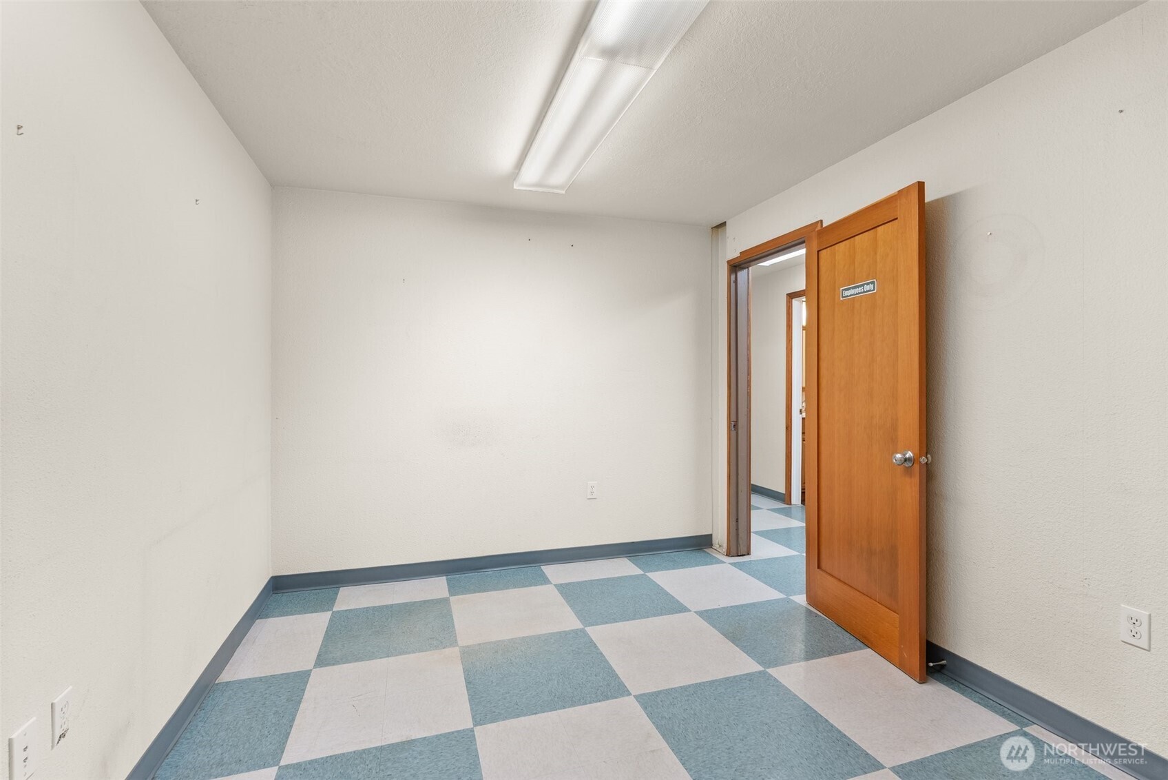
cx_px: 584
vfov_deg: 73.8
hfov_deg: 96.7
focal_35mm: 16
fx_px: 519
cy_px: 390
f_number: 9
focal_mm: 16
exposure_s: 1/4
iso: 500
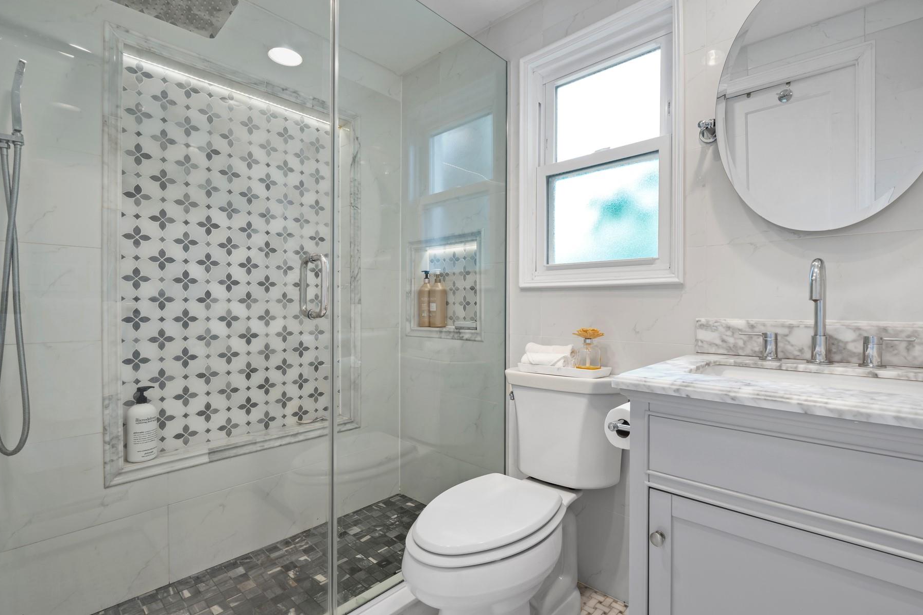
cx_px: 490
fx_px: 410
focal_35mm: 16
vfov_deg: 73.7
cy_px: 308
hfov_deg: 96.6
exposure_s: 1/1.25
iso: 200
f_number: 10
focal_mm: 14
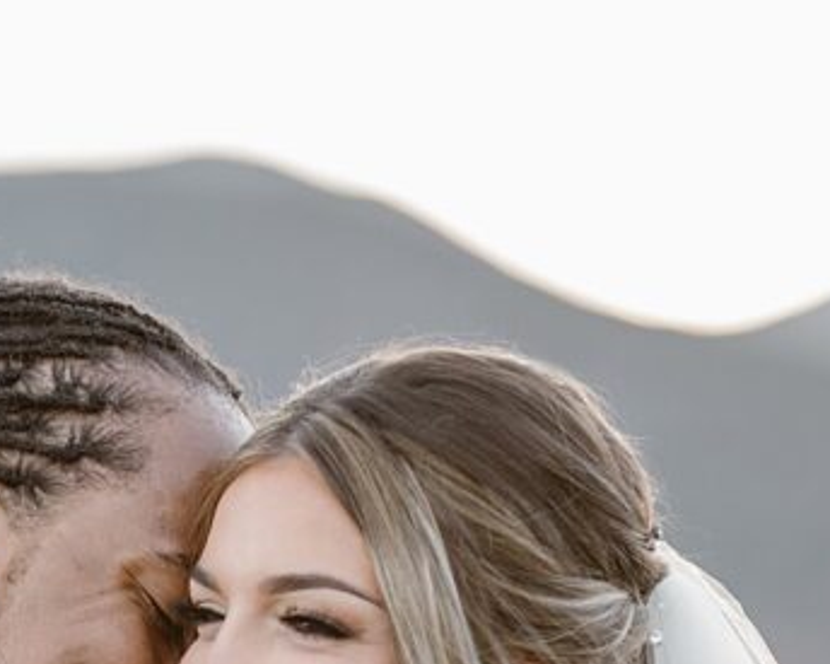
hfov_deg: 5.1
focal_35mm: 377
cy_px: 1012
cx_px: 97
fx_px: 9258
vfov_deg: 4.1
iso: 400
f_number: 2.8
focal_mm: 135
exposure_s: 1/320
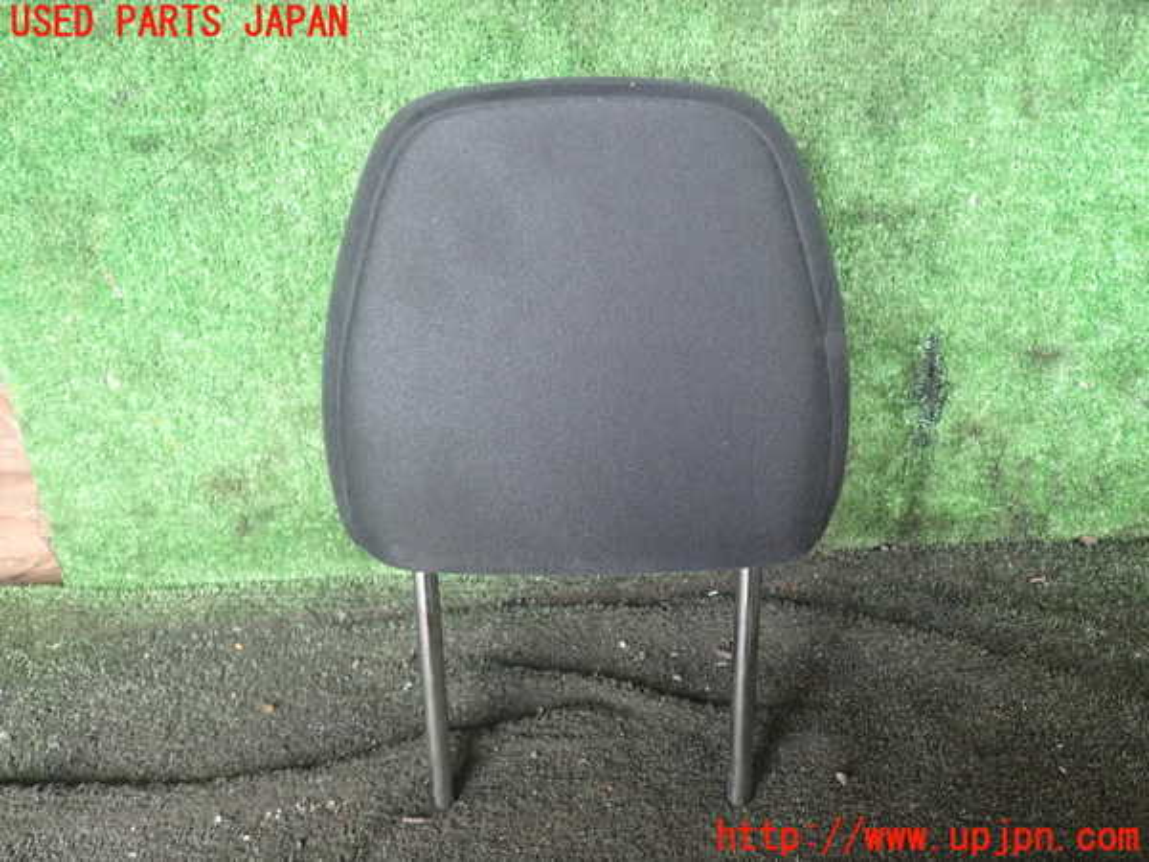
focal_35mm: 30
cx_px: 574
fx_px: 996
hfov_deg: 60.0
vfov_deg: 46.8
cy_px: 431
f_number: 2.3
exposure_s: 1/30
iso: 320
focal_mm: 5.4
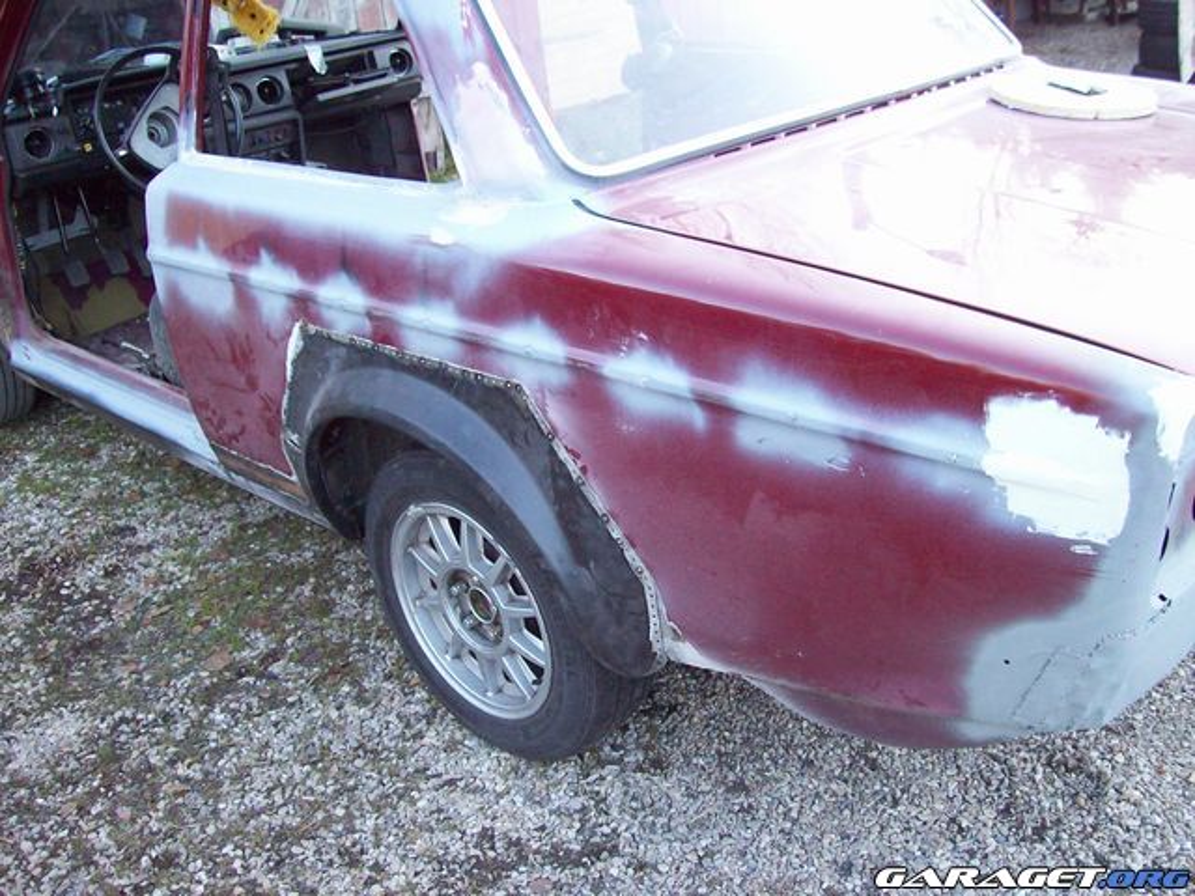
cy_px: 448
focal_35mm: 36
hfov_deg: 51.4
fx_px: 1243
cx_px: 598
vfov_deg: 39.7
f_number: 2.7
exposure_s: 1/68.5
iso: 200
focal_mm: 6
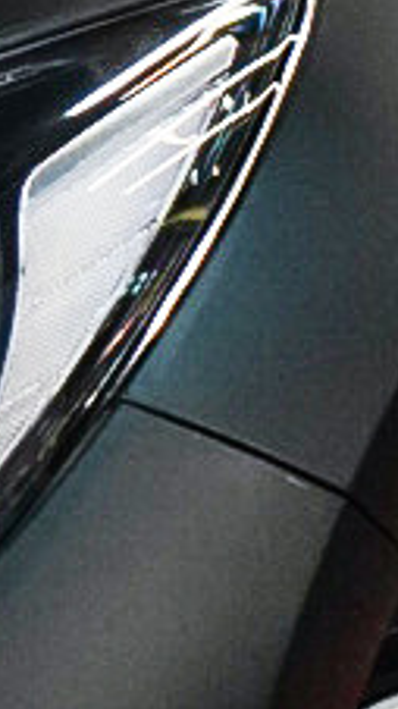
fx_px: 7585
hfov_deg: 3.0
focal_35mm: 404
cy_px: 389
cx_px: -536
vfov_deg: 5.3
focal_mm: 54
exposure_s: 1/160
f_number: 5
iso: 2000
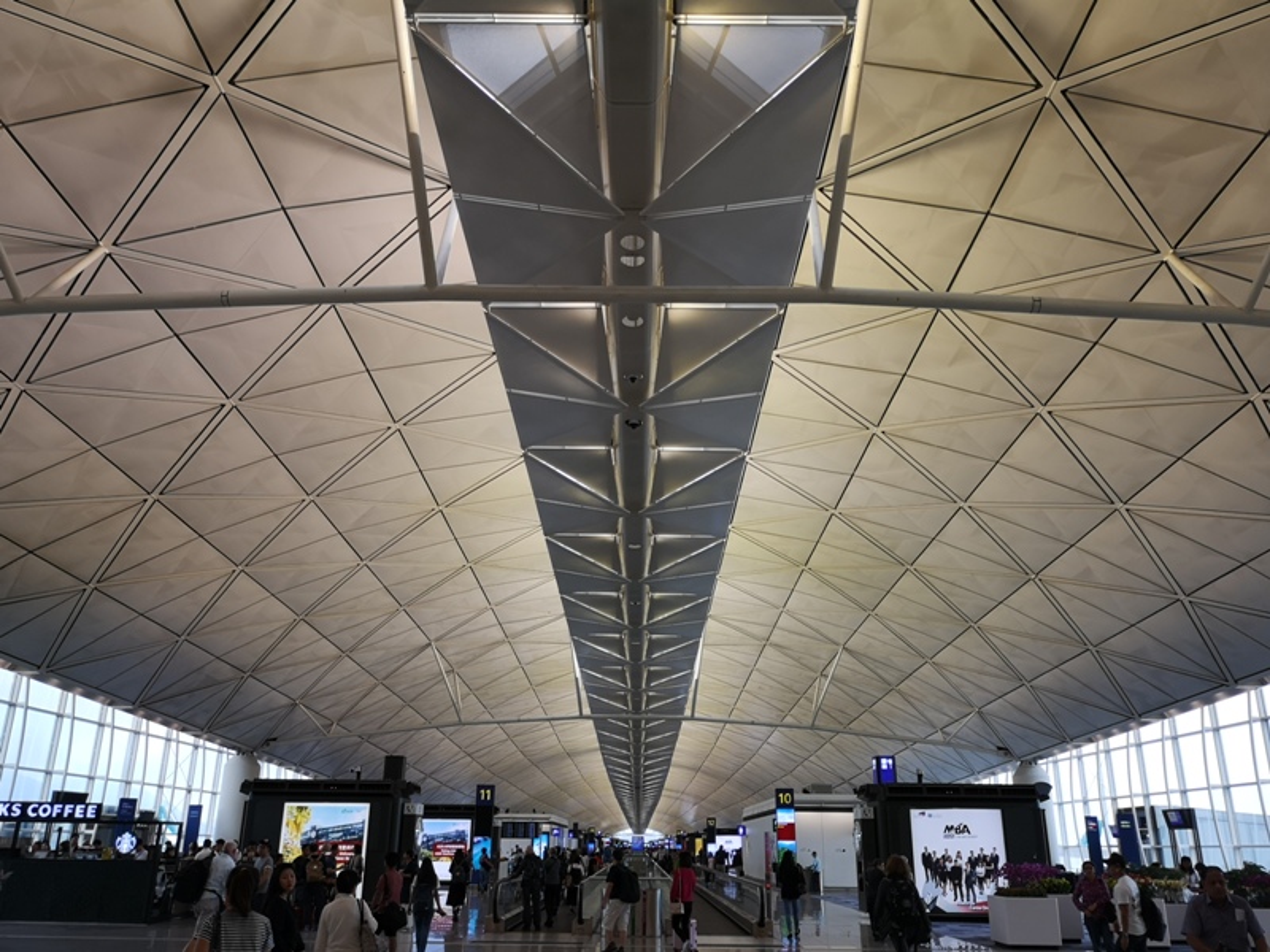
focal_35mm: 27
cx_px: 635
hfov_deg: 65.3
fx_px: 991
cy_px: 476
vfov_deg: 51.4
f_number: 1.8
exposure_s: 1/100
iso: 80
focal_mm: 3.95
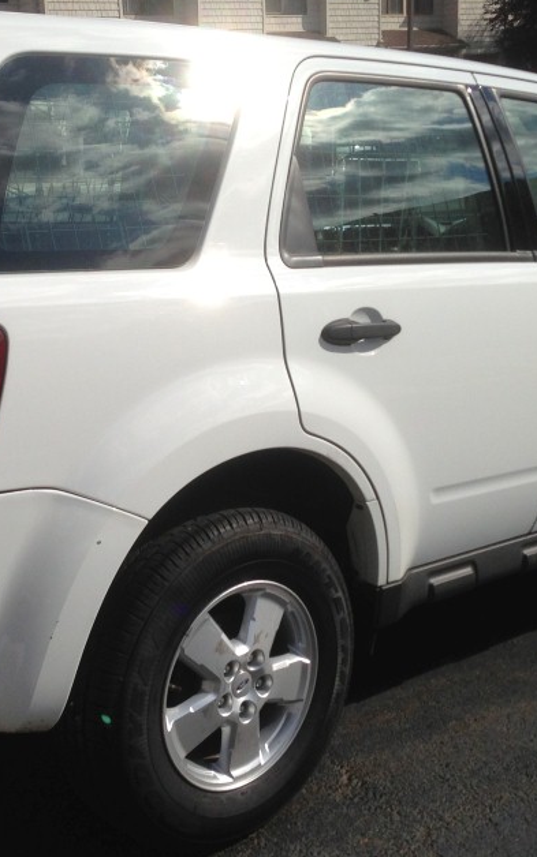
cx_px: 204
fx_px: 1333
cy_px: 401
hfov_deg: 22.7
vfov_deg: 35.7
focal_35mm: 57
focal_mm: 4.13
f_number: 2.4
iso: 50
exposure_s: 1/3390
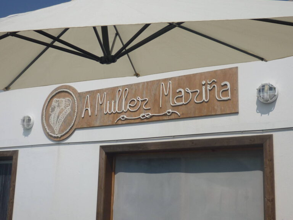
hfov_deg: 41.2
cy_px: 110
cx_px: 146
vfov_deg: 31.5
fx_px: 389
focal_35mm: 46
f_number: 8
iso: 80
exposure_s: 1/500
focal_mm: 5.5
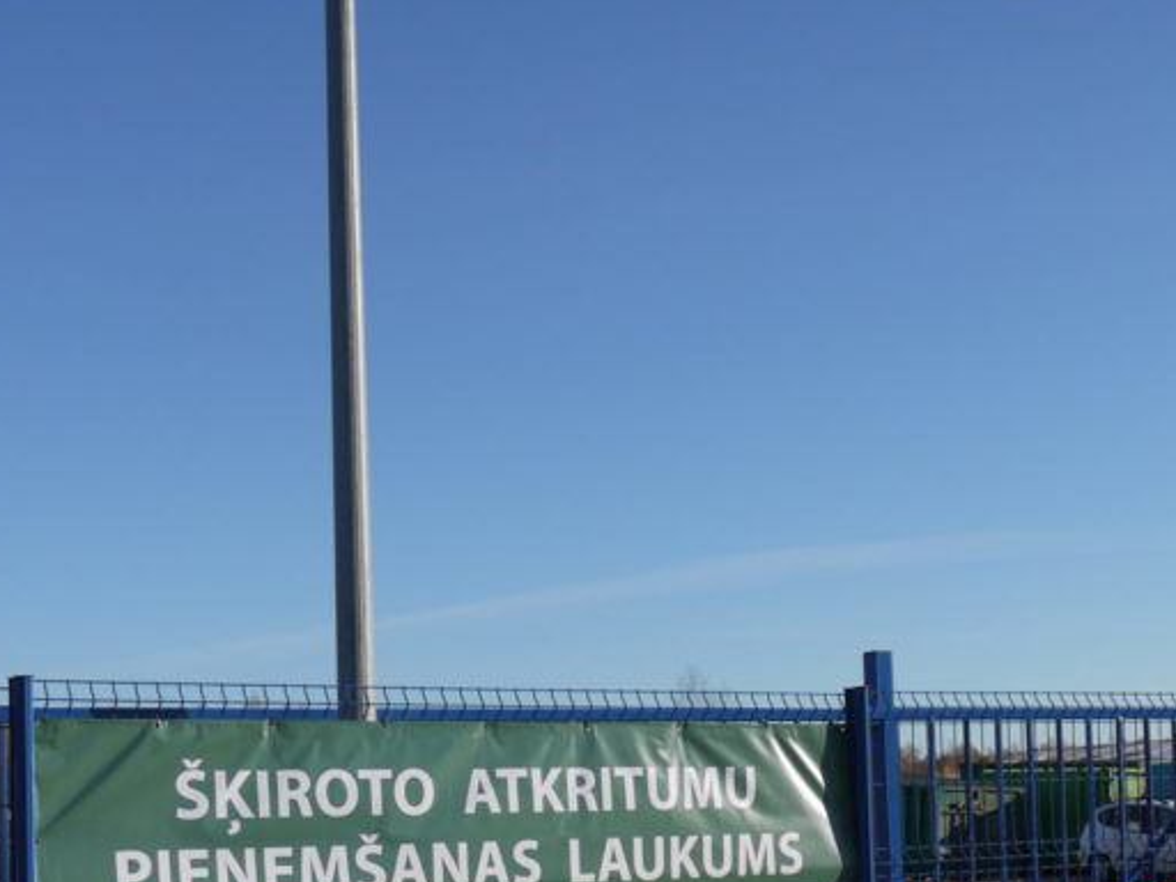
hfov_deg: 32.1
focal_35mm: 60
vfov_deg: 23.9
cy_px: 765
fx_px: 2038
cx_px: 707
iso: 100
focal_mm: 15
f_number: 8
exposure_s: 1/400
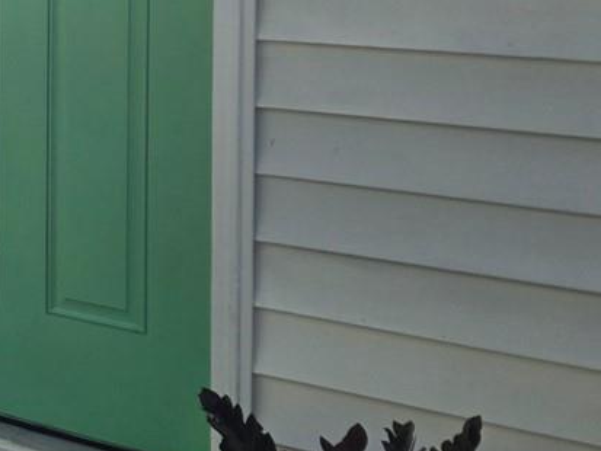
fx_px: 1546
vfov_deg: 16.1
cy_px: -60
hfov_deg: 18.4
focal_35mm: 89
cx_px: -400
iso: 25
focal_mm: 5.4
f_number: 1.8
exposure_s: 1/4458
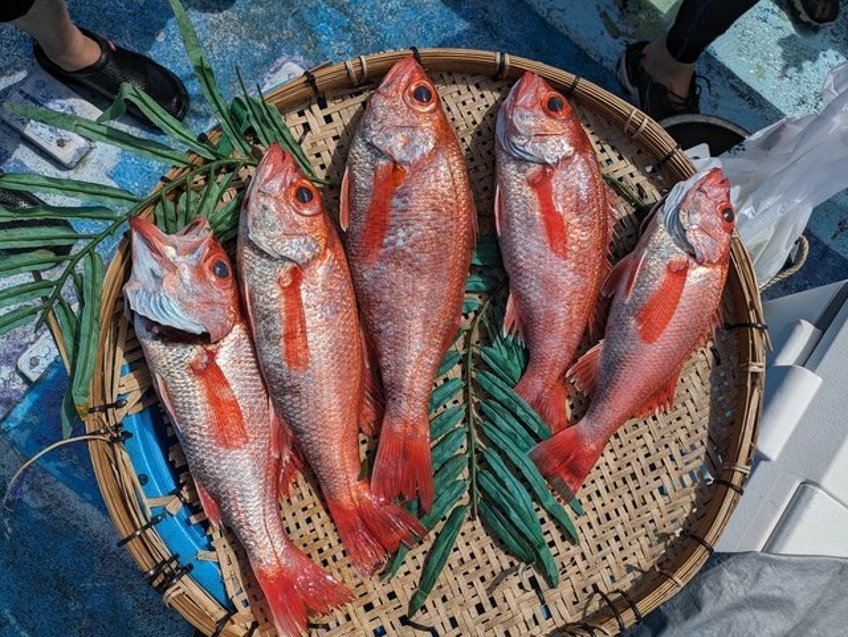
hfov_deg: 69.4
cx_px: 424
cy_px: 318
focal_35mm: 25
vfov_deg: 54.9
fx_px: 613
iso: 44
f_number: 1.89
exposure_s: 1/6452
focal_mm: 5.43
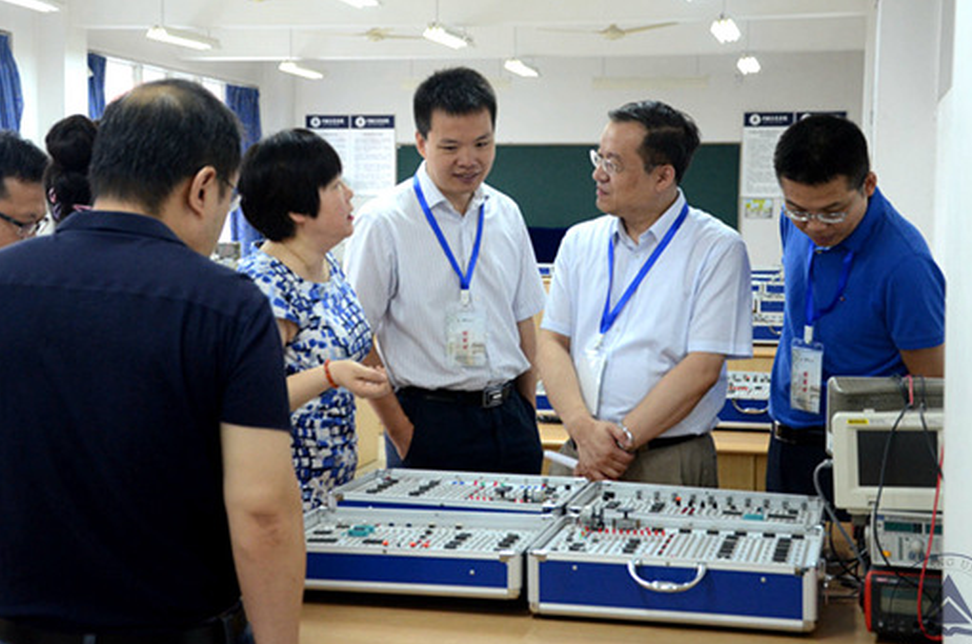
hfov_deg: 30.1
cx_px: 450
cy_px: 298
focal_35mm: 67
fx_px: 1806
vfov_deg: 20.2
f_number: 4.5
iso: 1250
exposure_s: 1/50
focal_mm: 38
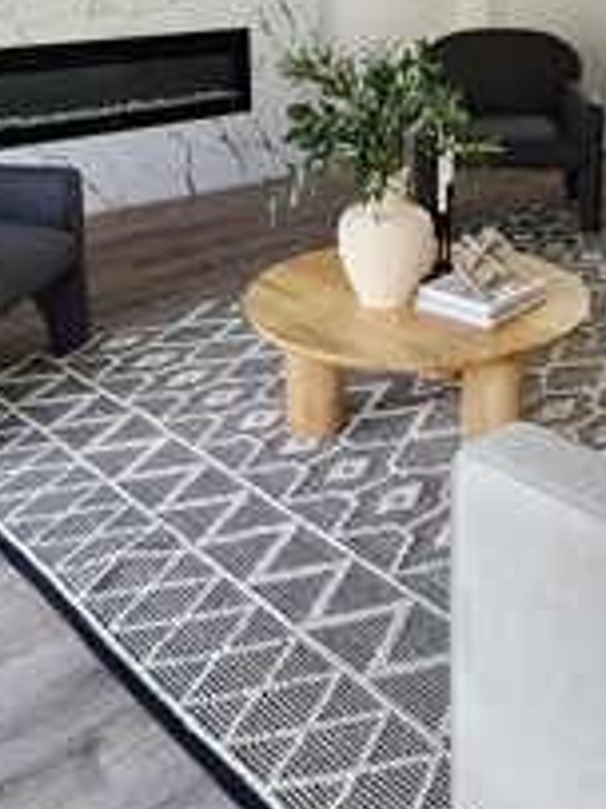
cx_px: 419
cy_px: 100
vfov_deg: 42.5
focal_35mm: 41
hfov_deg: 34.7
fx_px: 958
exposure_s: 1/60
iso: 320
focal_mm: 2.2
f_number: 2.2
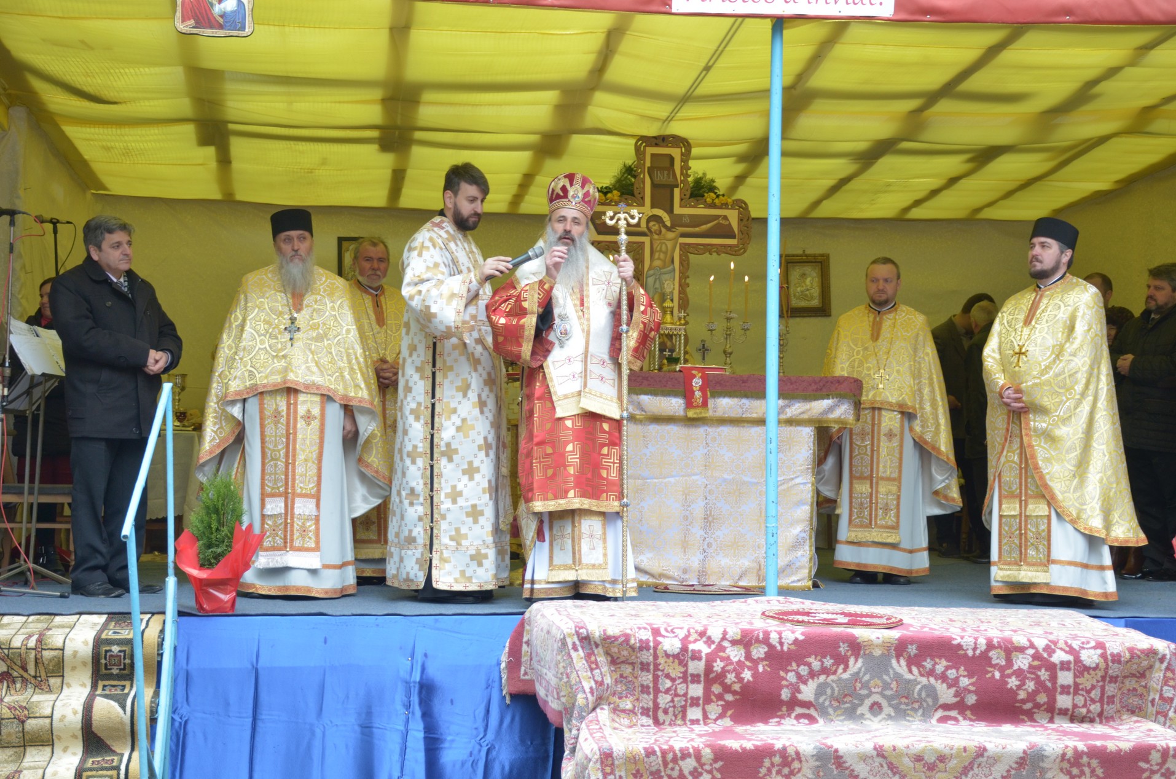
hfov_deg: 35.1
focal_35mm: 57
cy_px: 390
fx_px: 1858
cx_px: 588
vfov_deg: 23.7
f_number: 4.2
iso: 640
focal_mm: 38
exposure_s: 1/200
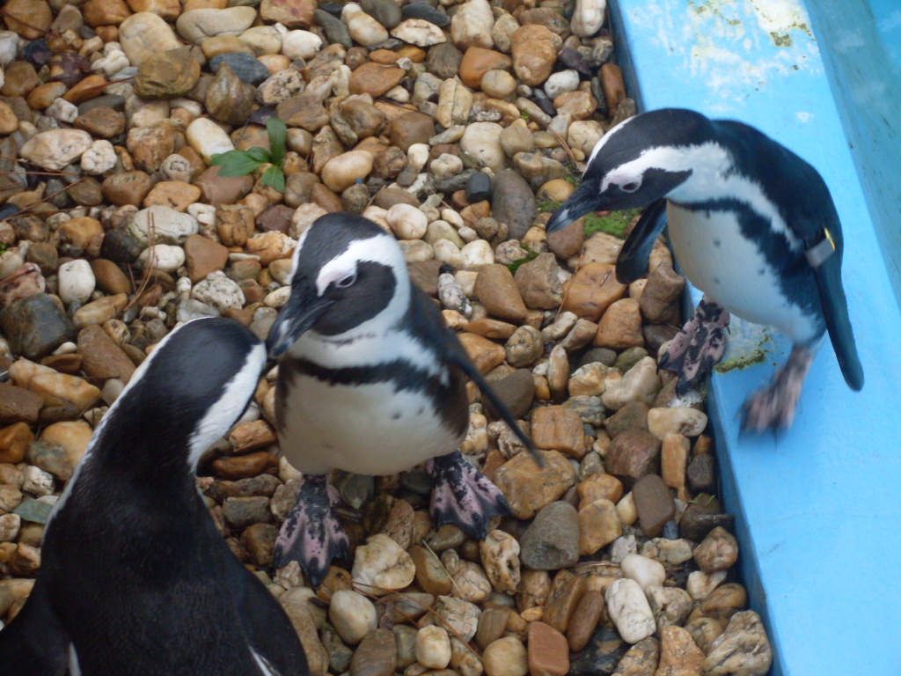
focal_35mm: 114
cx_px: 450
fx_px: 2967
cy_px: 338
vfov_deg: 13.0
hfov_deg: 17.3
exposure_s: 1/60
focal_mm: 18.9
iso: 160
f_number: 5.2
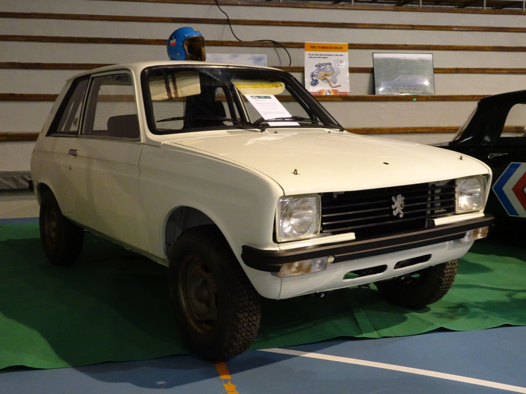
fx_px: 577
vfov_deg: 37.7
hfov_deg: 49.0
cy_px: 193
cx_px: 259
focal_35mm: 38
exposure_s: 1/20
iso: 800
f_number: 4
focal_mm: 6.37
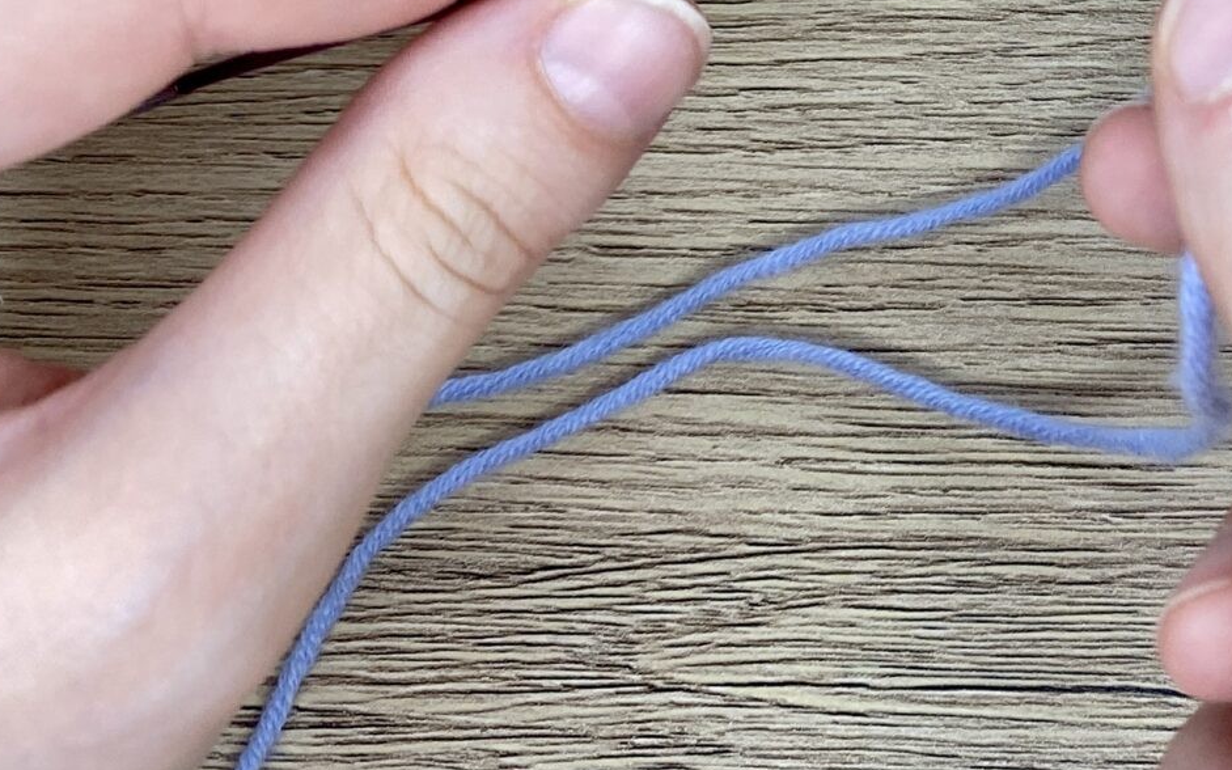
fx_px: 2518
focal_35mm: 75
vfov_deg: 16.2
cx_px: 1385
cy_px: -314
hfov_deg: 25.3
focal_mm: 4.25
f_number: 1.8
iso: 50
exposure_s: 1/100
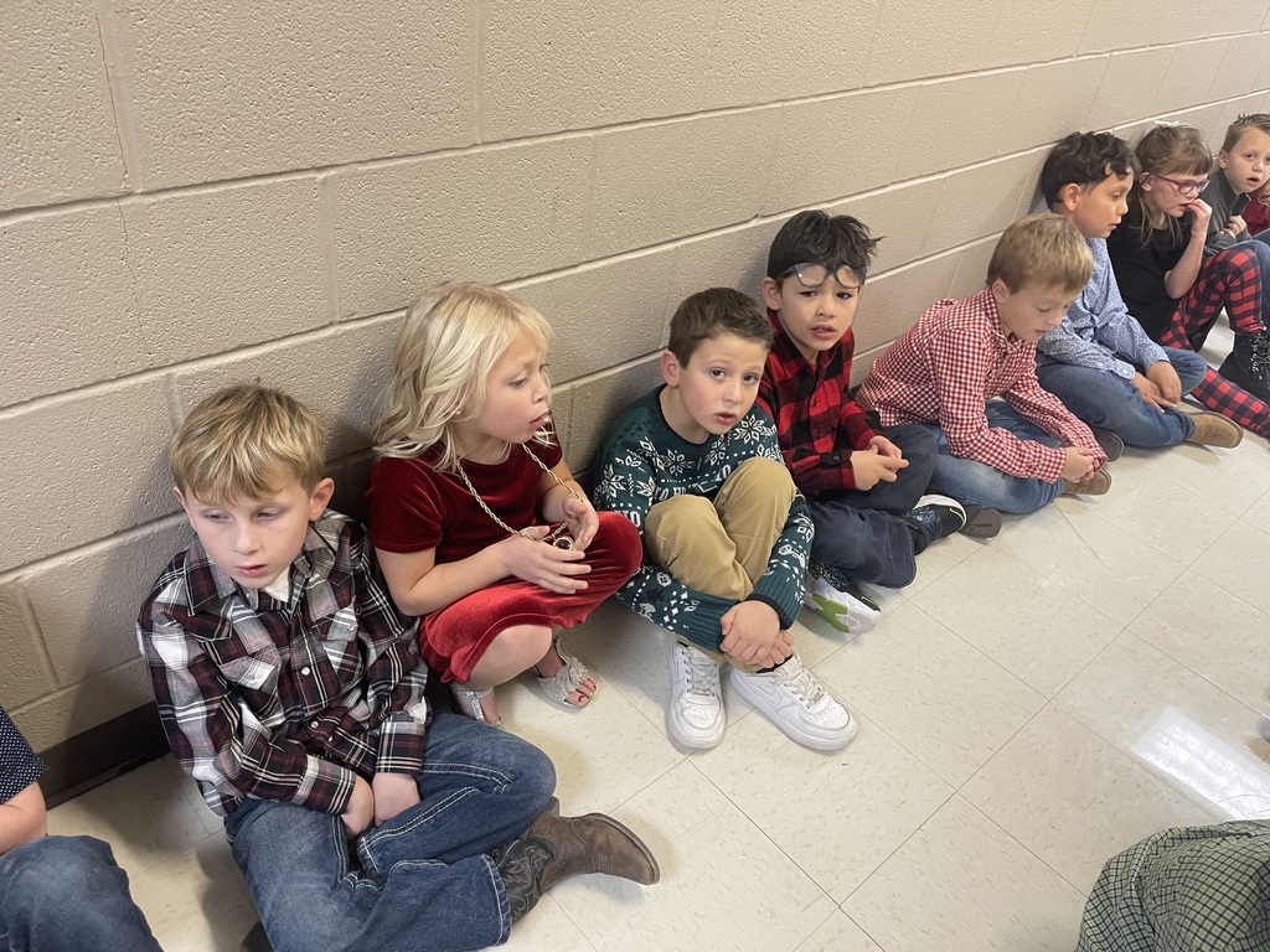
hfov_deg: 69.4
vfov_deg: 54.9
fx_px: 917
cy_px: 476
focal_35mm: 25
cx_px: 635
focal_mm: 5.1
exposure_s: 1/60
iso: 250
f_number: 1.6
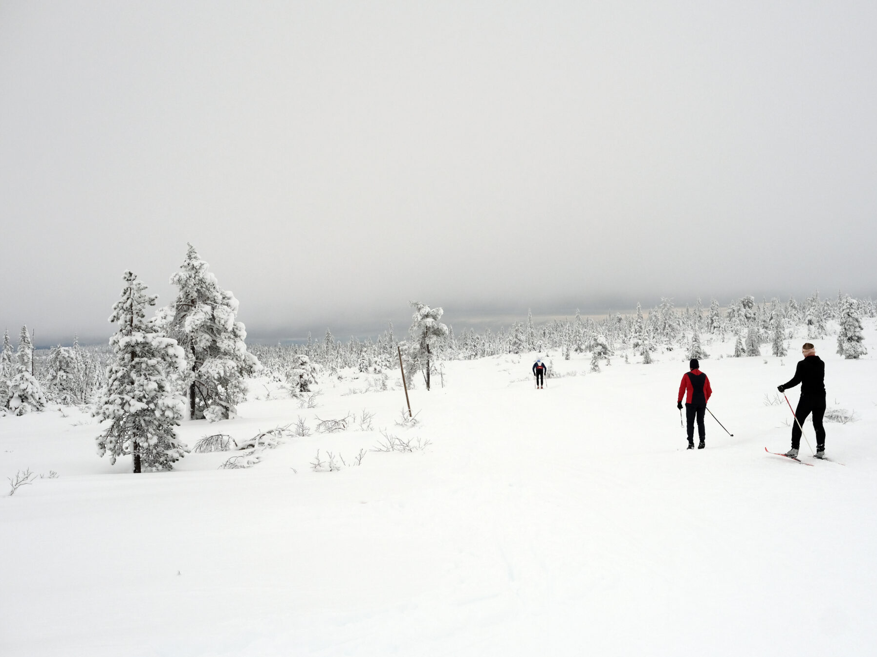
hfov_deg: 42.0
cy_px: 325
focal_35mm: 45
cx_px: 500
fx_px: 1140
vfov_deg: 32.2
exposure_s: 1/2000
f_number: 5.6
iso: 640
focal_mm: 27
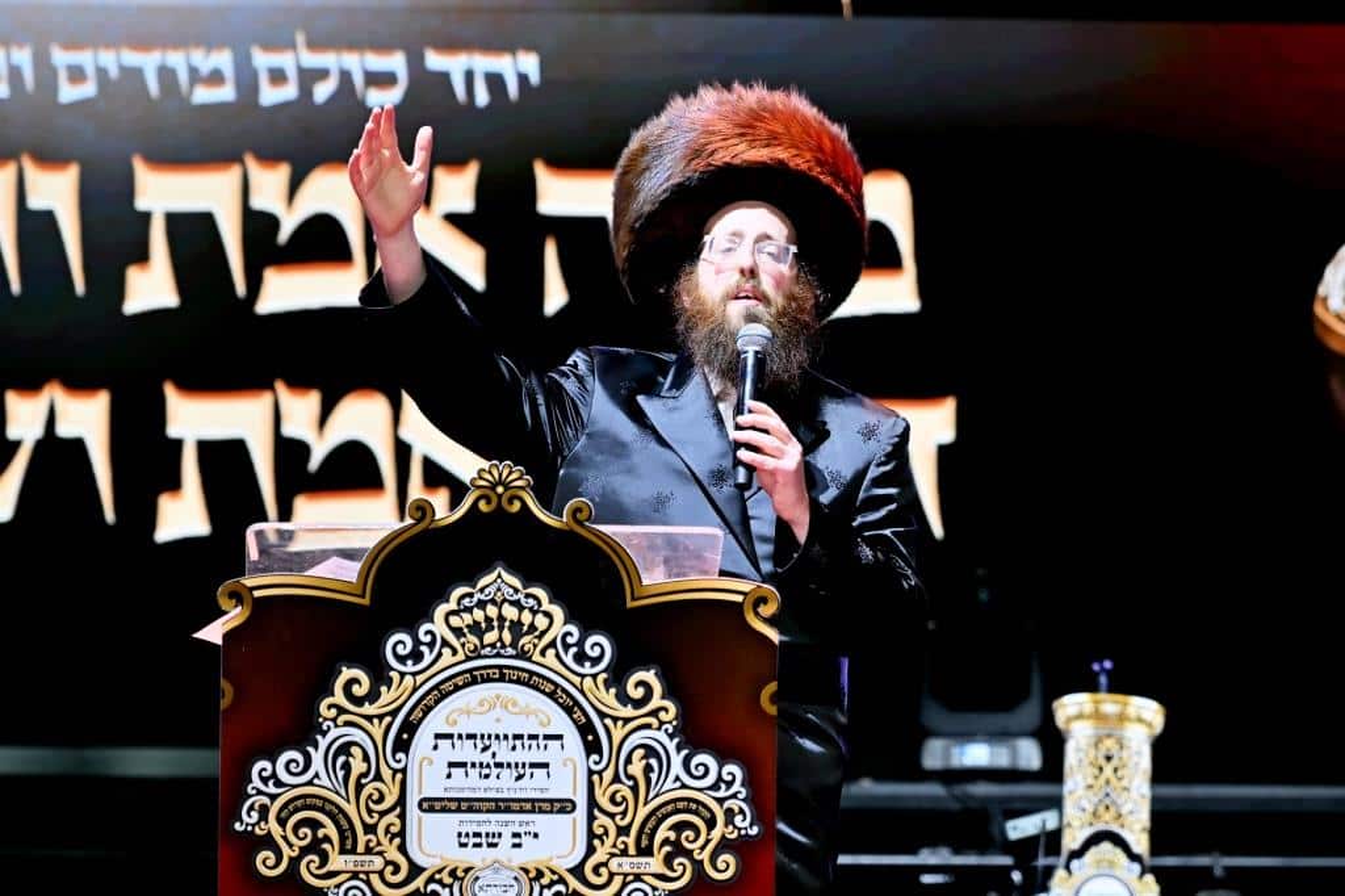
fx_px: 6722
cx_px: 672
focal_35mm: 180
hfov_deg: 11.4
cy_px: 448
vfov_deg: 7.6
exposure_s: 1/200
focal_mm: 120
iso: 320
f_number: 4
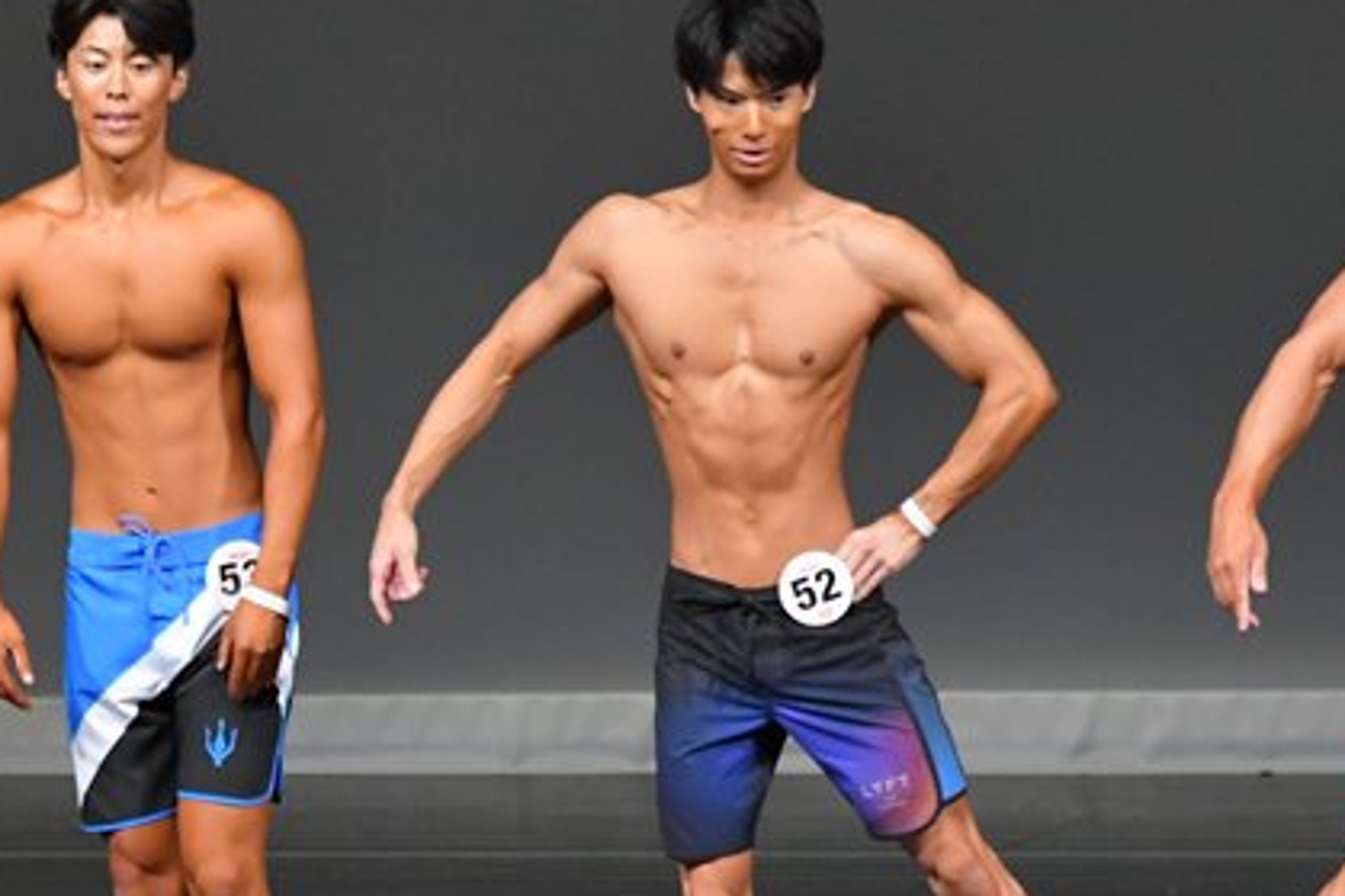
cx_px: 323
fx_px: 20726
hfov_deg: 3.7
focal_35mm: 555
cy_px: 581
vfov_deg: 2.5
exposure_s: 1/400
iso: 4000
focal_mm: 200
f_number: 5.6
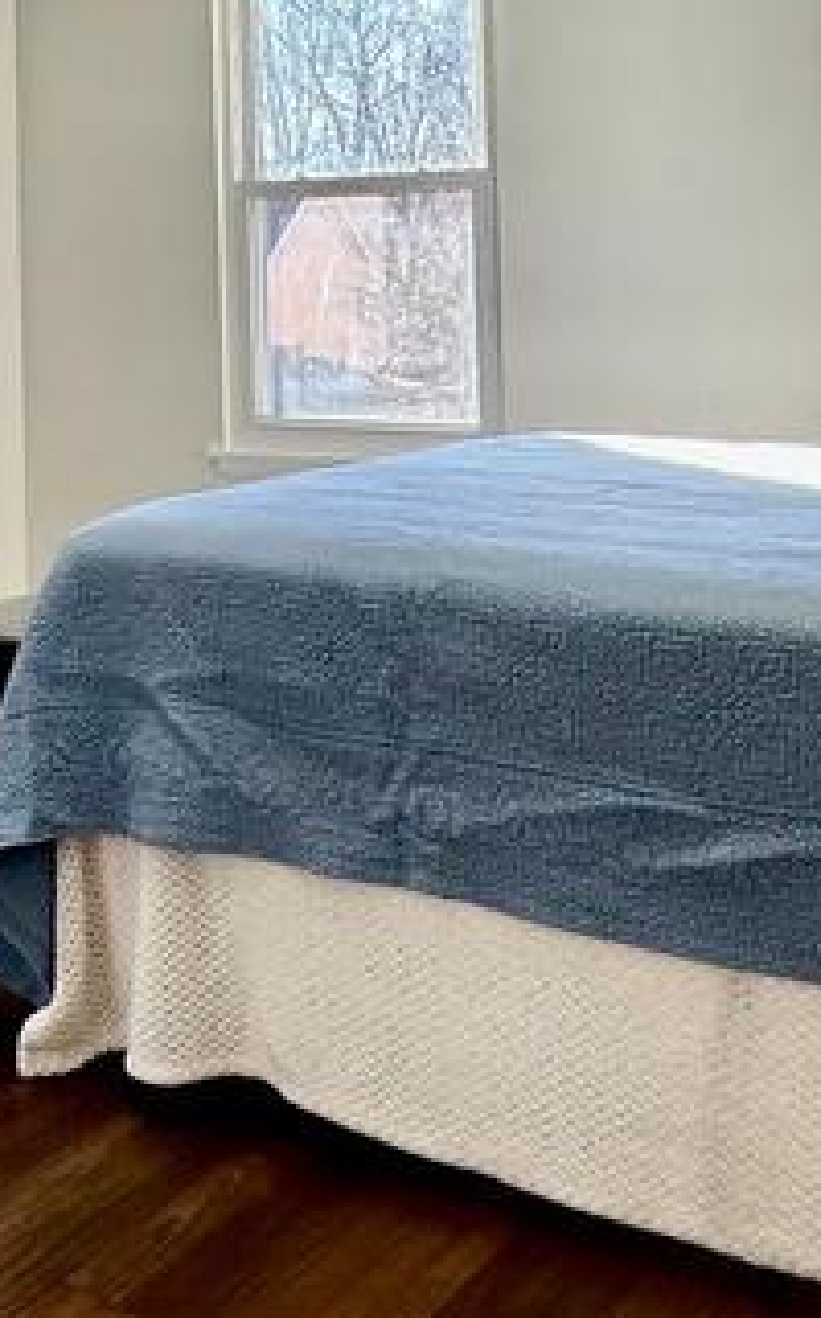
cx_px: 156
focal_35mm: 50
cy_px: 205
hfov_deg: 25.3
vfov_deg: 38.3
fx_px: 1794
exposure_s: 1/120
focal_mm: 2.22
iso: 40
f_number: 2.2
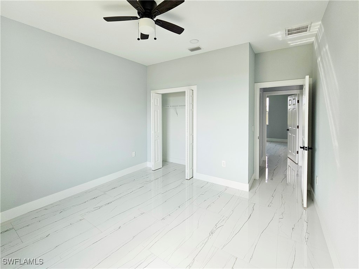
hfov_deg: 106.2
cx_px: 180
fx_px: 135
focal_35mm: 13
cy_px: 134
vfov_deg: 89.9
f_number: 2.2
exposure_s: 1/120
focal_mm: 2.2
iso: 50
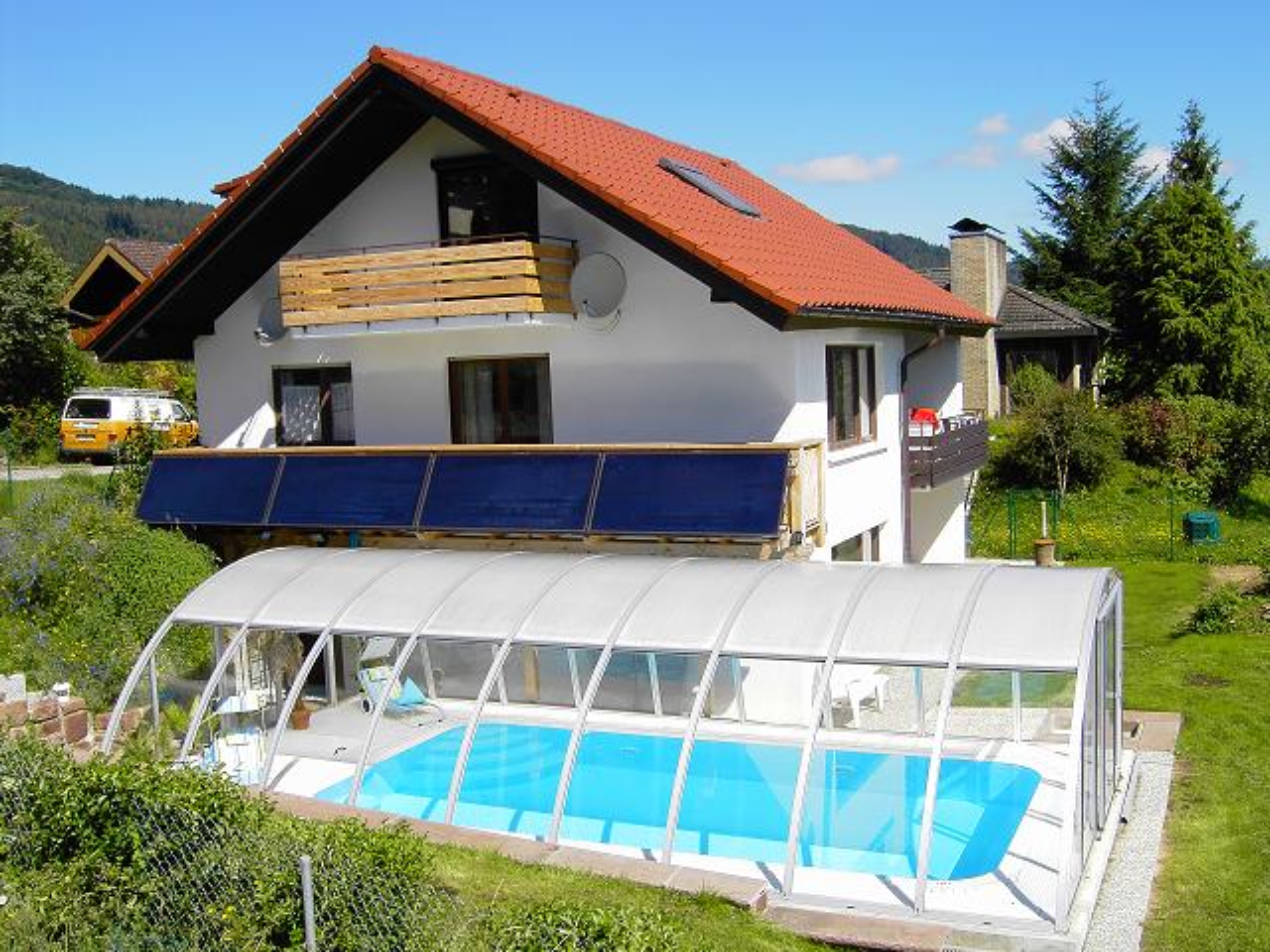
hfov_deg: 52.6
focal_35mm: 35
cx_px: 635
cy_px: 476
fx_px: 1284
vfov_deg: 40.7
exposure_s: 1/400
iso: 100
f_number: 6.7
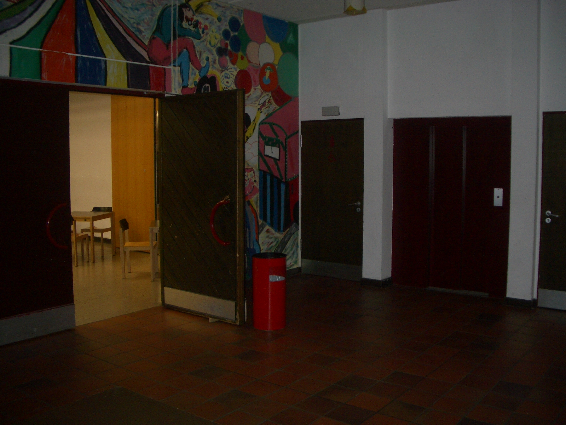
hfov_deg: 52.6
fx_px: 572
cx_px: 283
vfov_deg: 40.7
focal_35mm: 35
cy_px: 212
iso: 100
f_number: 2.6
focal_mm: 5.8
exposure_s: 1/60
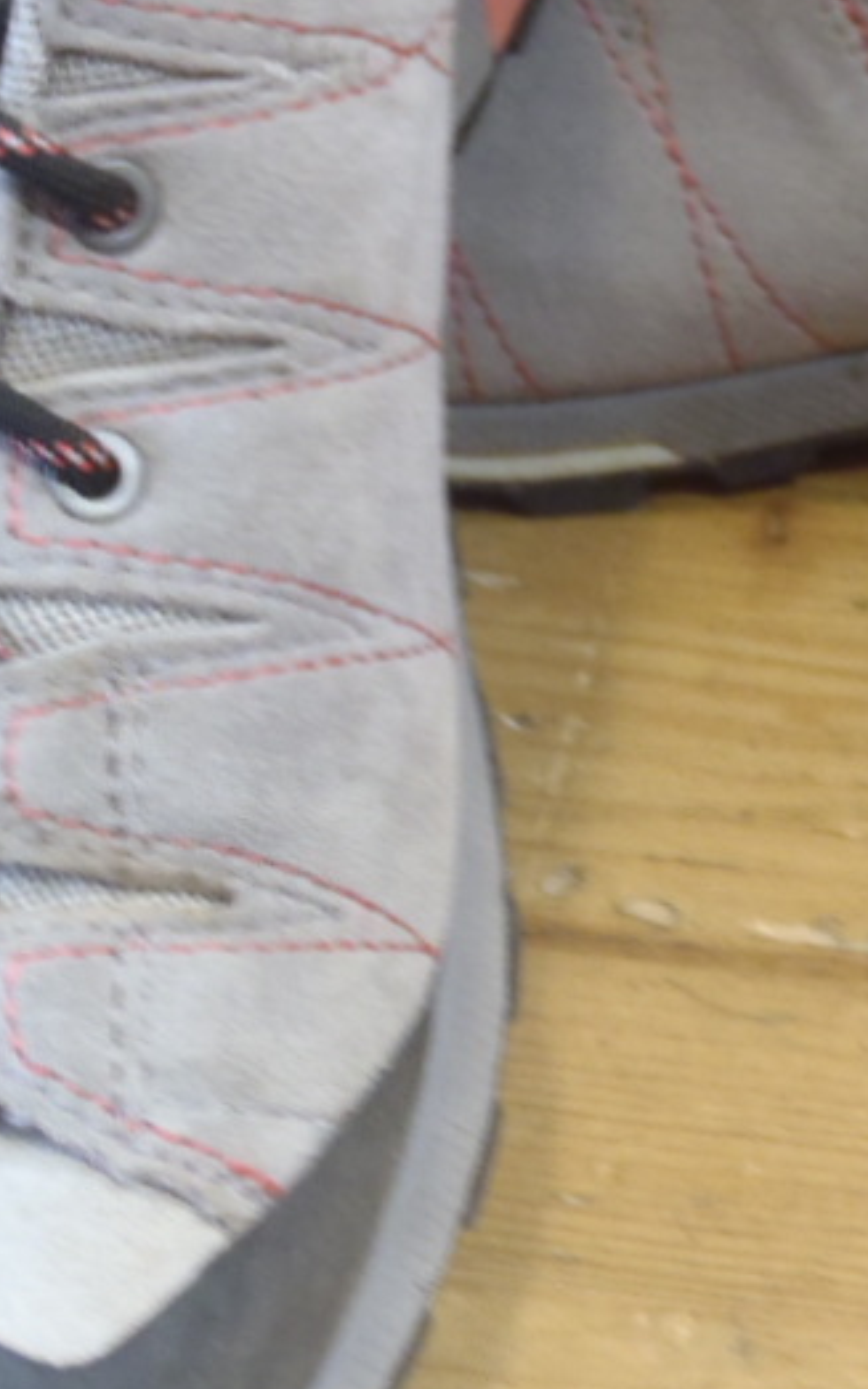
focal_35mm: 96
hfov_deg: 13.6
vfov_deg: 21.3
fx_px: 3633
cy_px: 255
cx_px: 637
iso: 200
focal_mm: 6.64
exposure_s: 1/5
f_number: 4.7
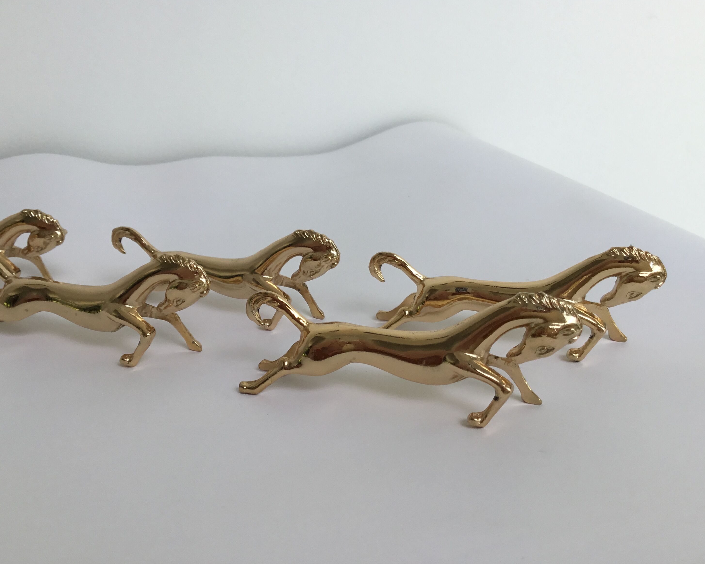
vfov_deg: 43.4
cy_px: 275
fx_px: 709
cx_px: 326
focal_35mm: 34
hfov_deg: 52.8
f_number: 2.4
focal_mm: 3.3
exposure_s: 1/403
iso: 25
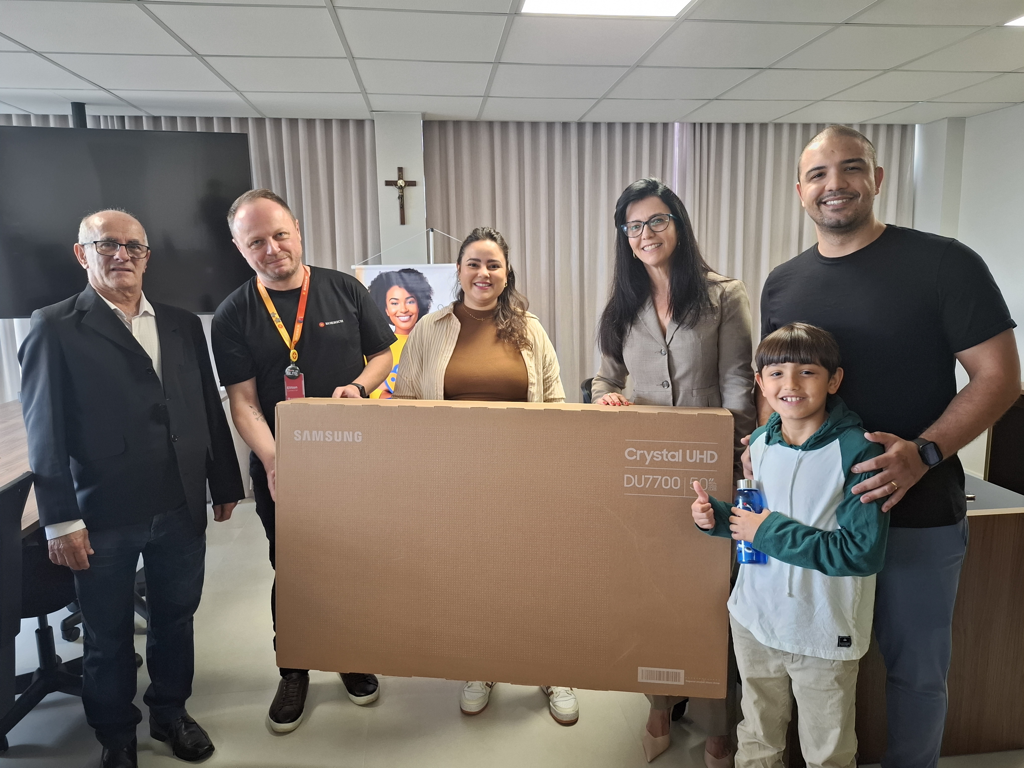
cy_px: 384
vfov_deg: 58.9
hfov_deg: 73.9
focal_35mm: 23
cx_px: 512
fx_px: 680
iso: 250
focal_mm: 5.54
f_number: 1.8
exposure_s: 1/60
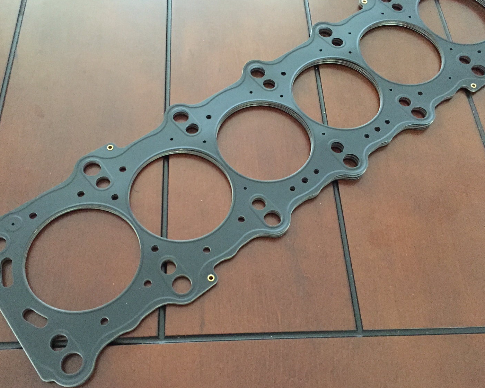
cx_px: 237
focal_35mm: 33
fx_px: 474
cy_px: 199
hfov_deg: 54.2
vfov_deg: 44.5
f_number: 2.2
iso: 400
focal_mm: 4.15
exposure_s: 1/15
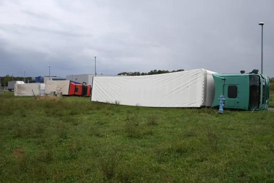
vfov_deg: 40.0
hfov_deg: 57.2
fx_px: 251
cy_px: 92
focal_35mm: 33
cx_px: 137
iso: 640
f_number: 4
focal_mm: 22
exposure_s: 1/1000
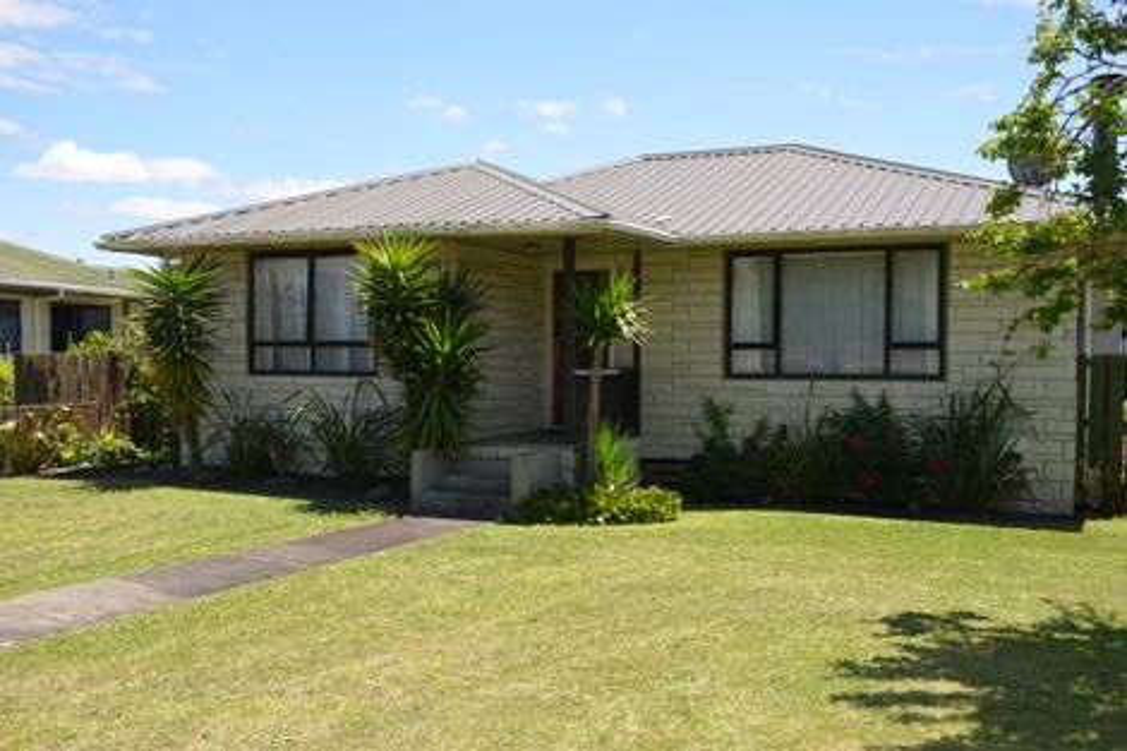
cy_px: 376
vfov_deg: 36.8
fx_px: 1127
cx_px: 564
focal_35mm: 36
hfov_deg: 53.1
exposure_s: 1/200
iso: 100
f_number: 7.1
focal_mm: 24
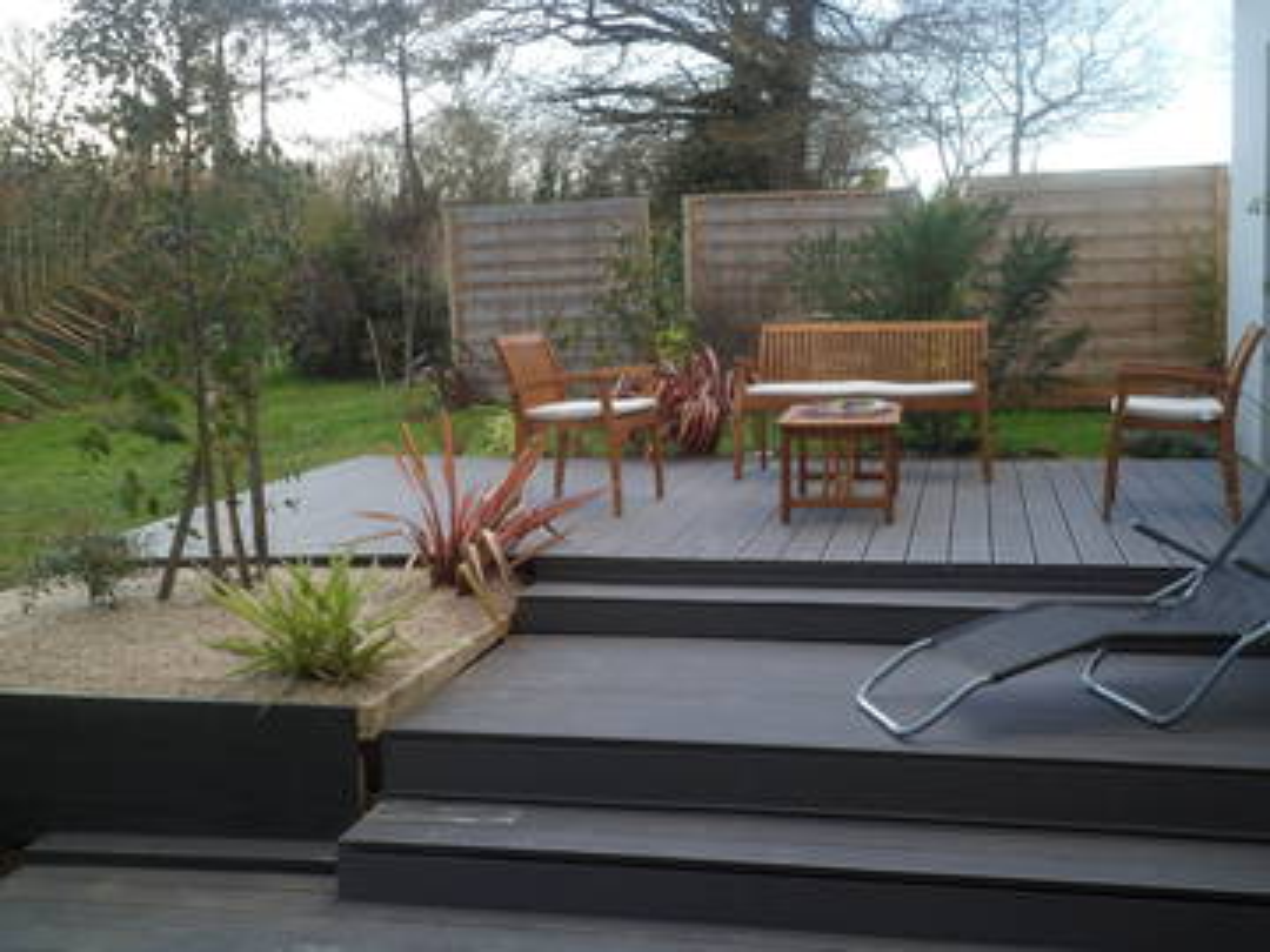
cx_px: 635
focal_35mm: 42
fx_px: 1541
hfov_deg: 44.8
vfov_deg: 34.3
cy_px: 476
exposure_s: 1/125
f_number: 4.2
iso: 100
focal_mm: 7.8
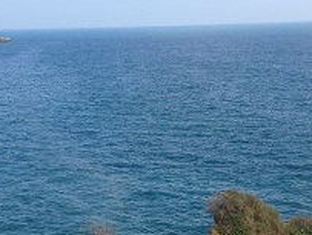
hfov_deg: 22.7
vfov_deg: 17.1
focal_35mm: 86
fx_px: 777
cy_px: 182
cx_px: 143
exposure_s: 1/1042
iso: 50
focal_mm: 4.28
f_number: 2.4
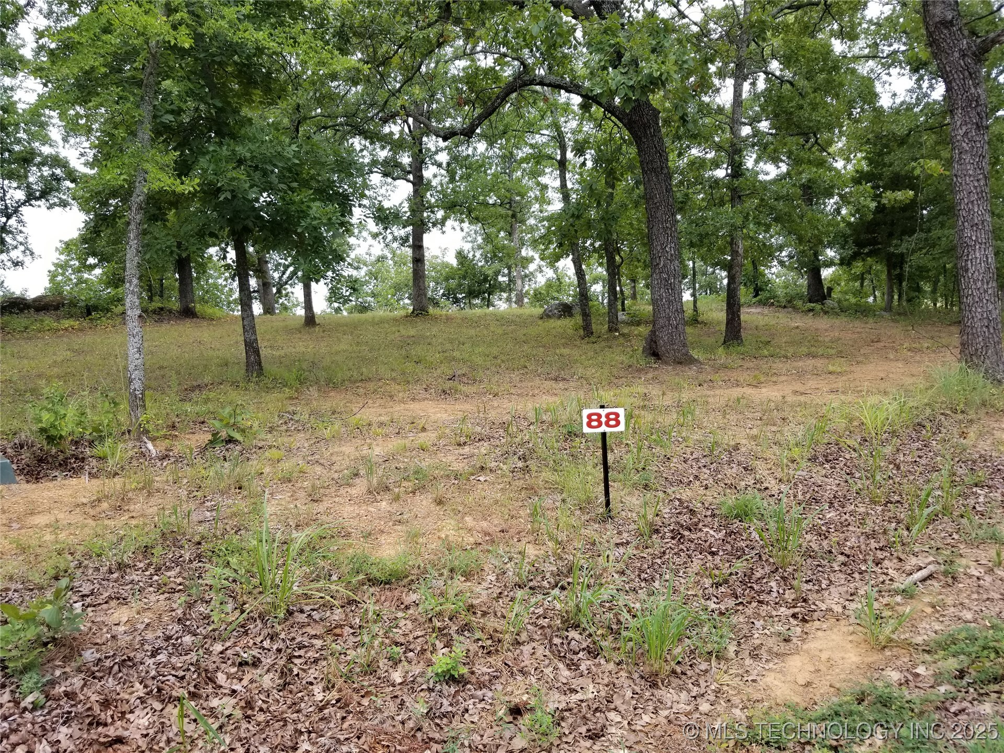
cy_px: 376
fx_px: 754
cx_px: 502
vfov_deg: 53.1
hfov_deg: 67.3
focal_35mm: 26
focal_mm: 4.3
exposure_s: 1/672
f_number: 1.7
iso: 50
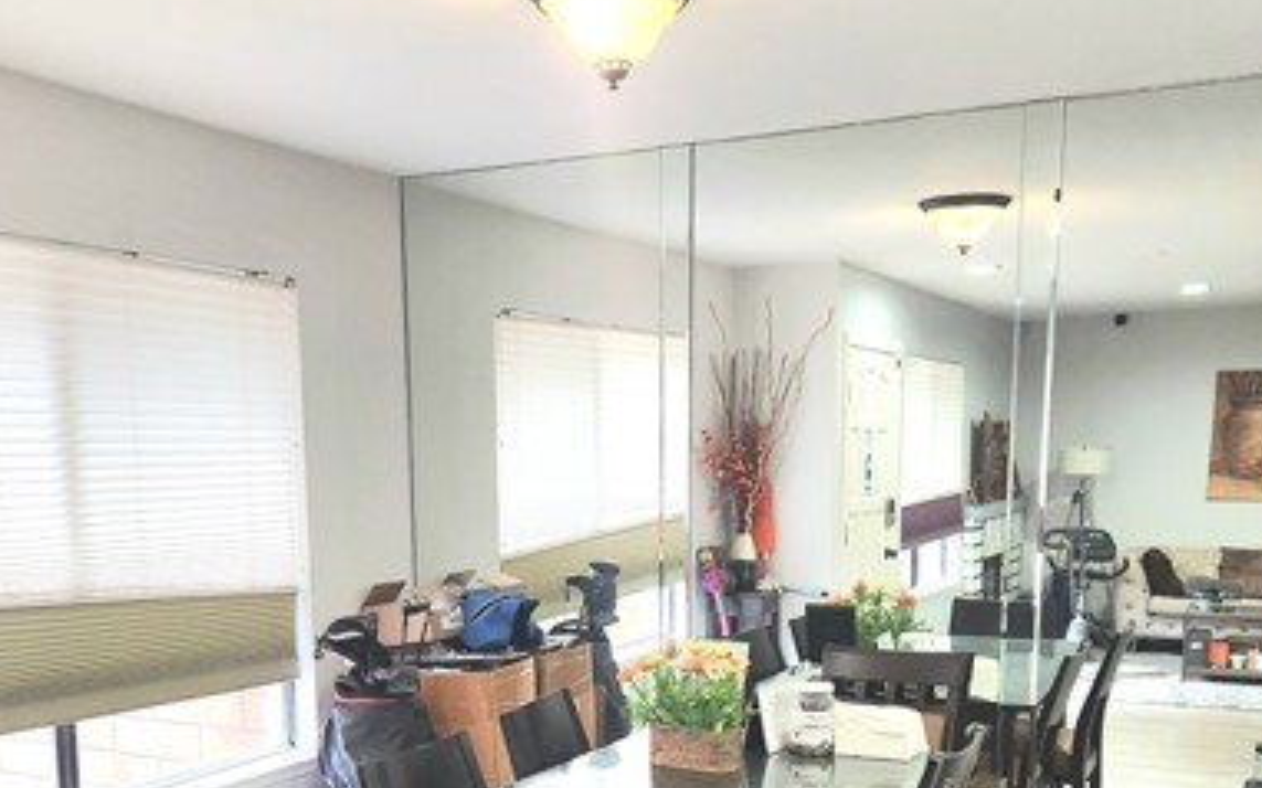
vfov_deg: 30.3
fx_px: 1410
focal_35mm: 41
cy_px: 662
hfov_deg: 48.2
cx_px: 570
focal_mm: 5.4
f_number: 1.8
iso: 125
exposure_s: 1/120
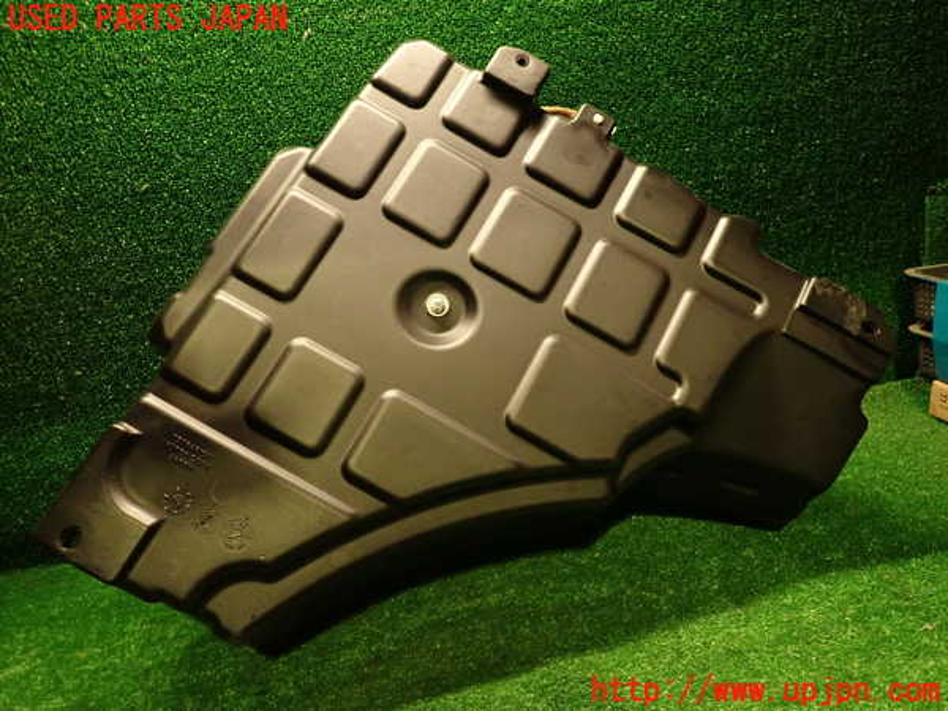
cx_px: 474
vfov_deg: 54.9
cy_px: 356
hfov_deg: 69.4
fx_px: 685
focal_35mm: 25
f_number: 2
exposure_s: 1/30
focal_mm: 4.5
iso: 400
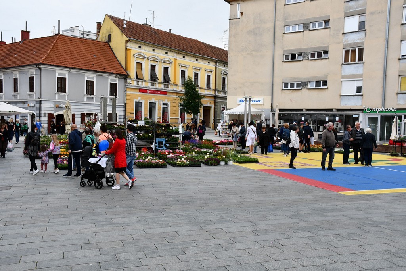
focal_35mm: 36
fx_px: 406
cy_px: 136
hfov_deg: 53.1
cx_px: 203
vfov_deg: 36.9
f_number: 6.3
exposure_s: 1/250
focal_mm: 24
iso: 200
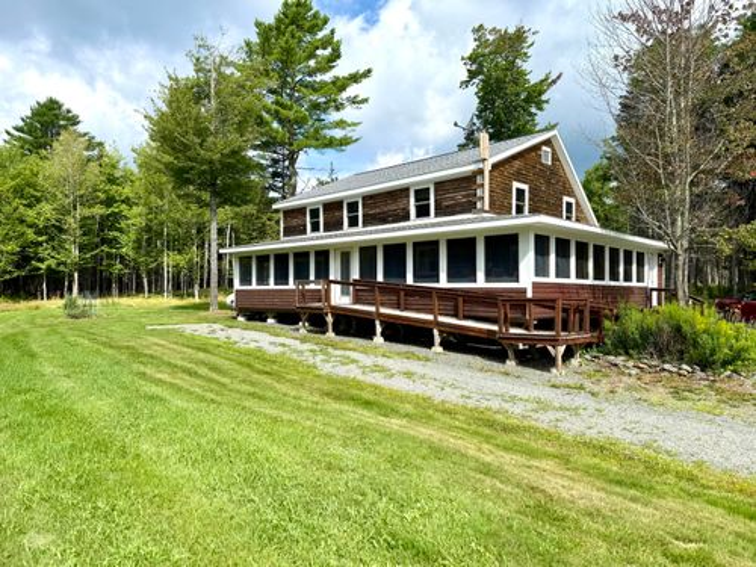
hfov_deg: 71.6
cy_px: 284
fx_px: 524
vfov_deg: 56.8
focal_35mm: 24
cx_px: 378
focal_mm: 6.76
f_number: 1.78
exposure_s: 1/3953
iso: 80
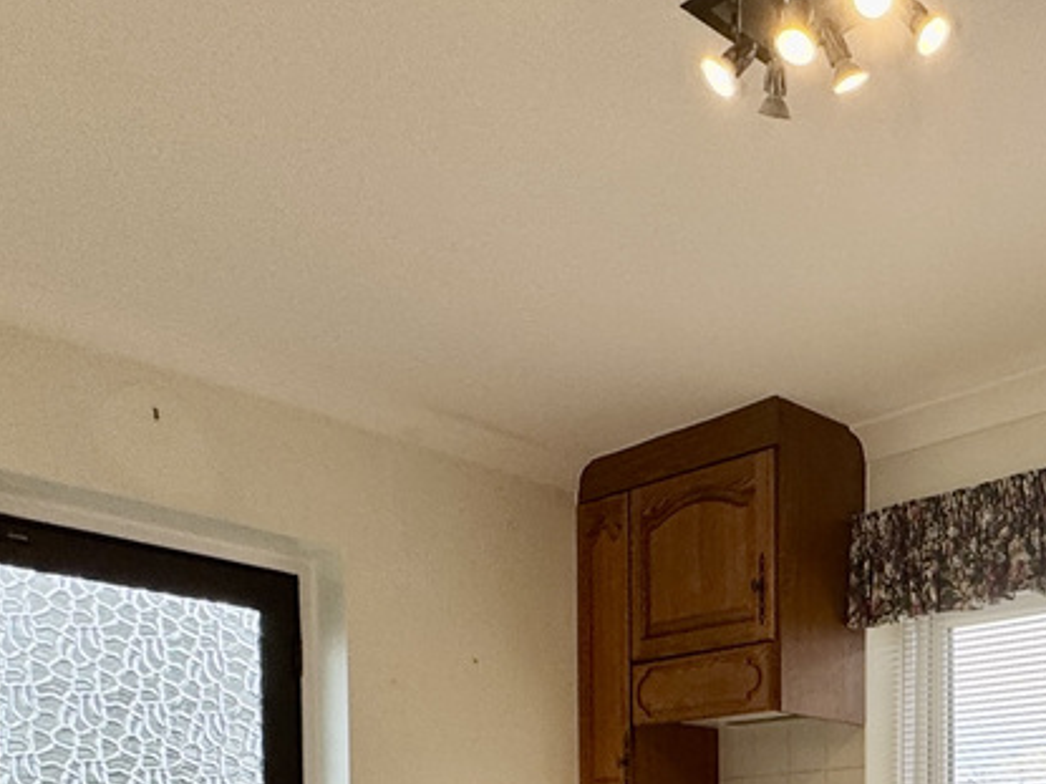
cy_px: 1003
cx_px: 1031
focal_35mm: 45
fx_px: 1359
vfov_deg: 27.3
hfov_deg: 37.8
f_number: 2.2
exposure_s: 1/99
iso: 64
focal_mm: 2.22
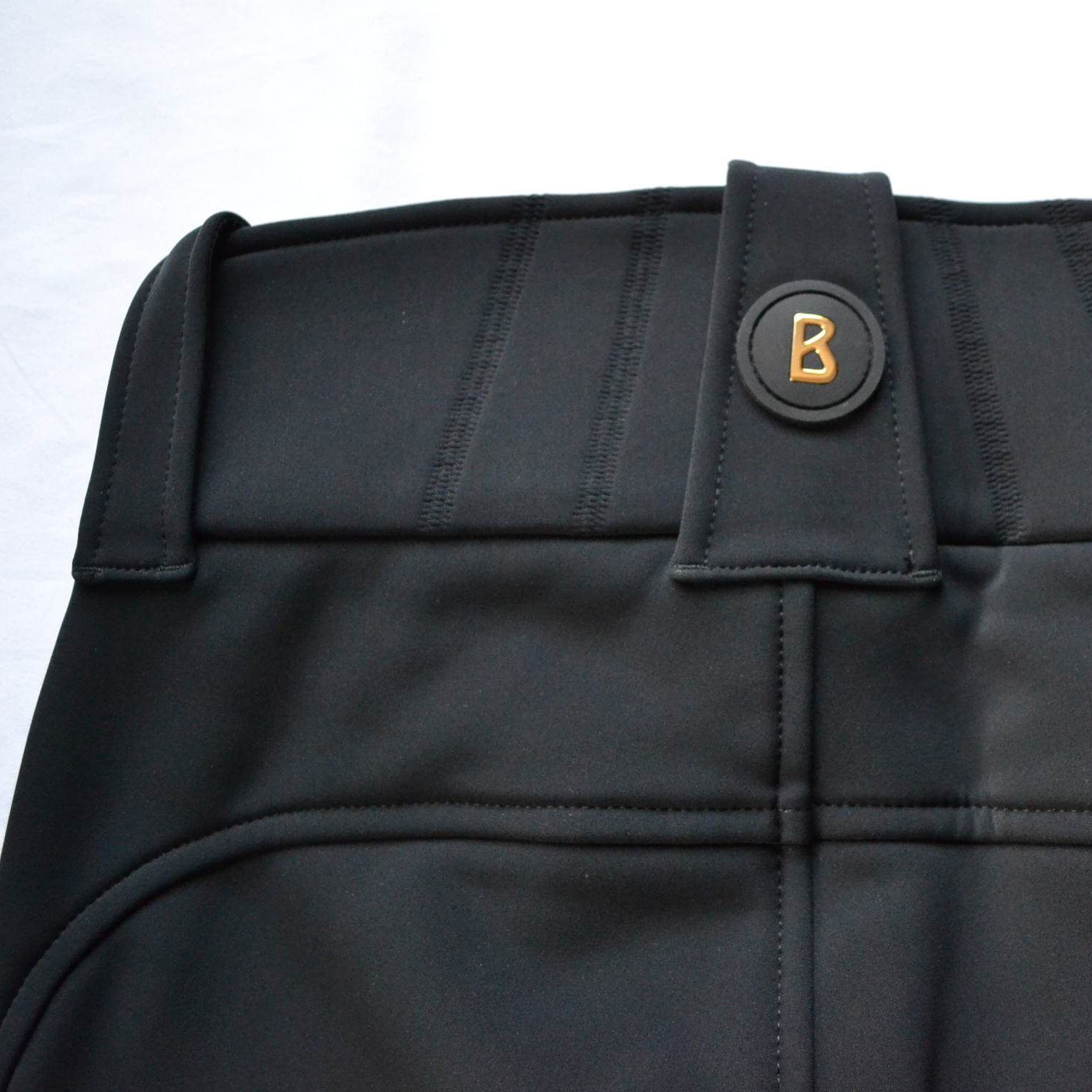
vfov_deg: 47.2
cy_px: 542
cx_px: 814
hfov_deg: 45.6
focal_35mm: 35
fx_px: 1249
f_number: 3.5
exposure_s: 1/60
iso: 2000
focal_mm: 18
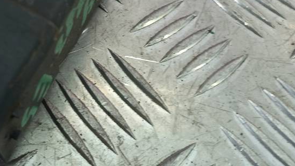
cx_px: 38
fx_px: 399
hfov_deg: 38.2
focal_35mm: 51
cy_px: 20
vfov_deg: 23.0
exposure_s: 1/50
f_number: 1.8
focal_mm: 4.6
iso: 50
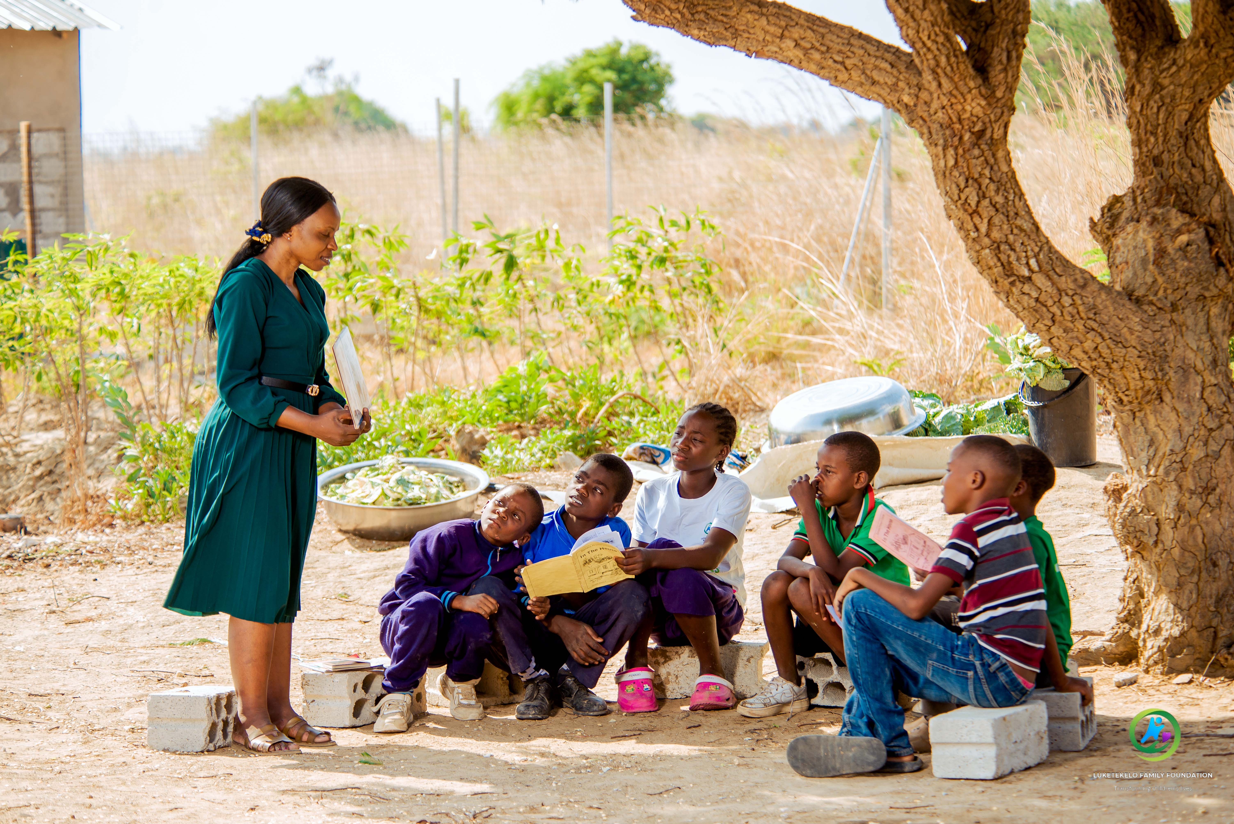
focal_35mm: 135
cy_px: 412
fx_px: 4629
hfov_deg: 15.2
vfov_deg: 10.2
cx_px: 617
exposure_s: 1/200
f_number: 5
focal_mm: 135
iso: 100
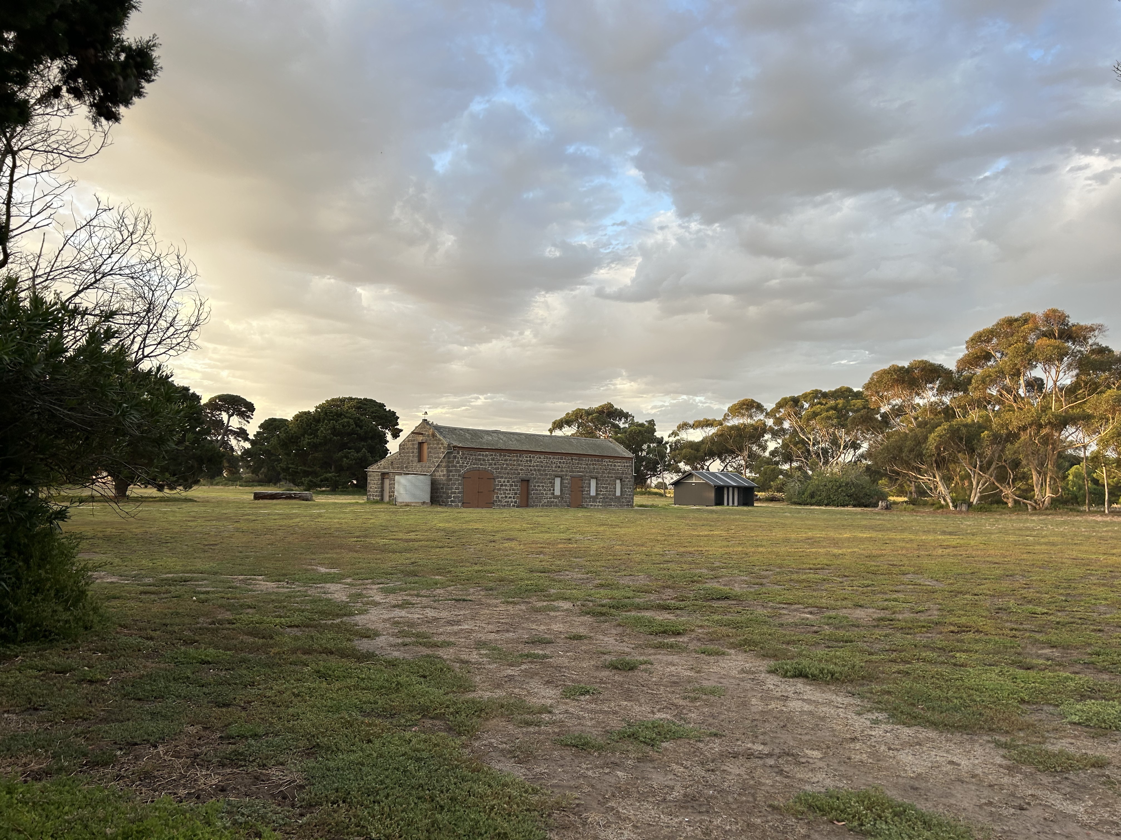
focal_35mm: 26
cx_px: 560
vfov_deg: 53.1
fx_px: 842
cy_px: 420
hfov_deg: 67.3
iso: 50
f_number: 1.5
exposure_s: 1/359
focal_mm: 5.7
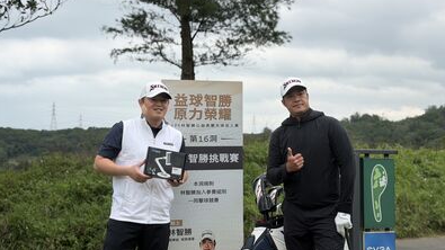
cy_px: 118
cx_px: 221
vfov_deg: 22.6
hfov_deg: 39.2
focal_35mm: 53
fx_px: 625
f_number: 1.78
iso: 64
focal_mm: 6.76
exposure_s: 1/1403
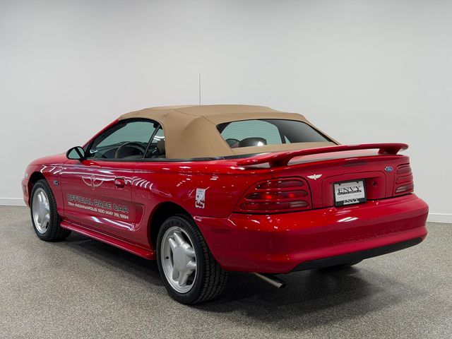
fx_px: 627
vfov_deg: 30.3
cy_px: 170
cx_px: 226
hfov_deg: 39.7
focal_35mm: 48
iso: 64
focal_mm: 6.76
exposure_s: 1/254
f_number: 1.78
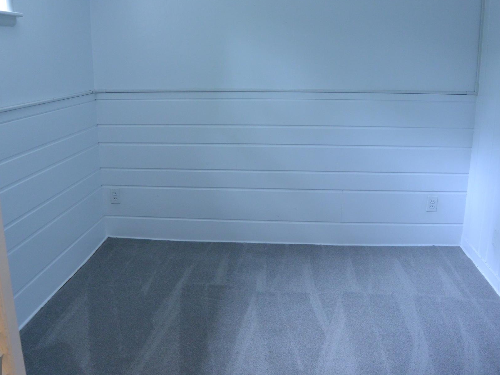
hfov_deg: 55.4
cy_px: 168
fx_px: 477
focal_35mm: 33
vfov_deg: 42.9
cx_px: 251
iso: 450
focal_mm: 10
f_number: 4
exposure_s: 1/60
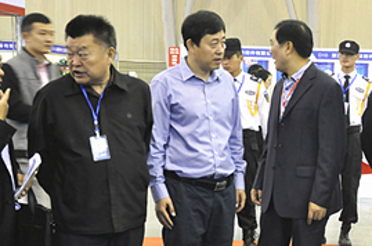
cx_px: 333
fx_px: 804
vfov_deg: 17.4
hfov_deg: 25.3
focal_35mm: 78
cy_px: 150
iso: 1600
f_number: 4
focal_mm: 28
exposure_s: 1/25
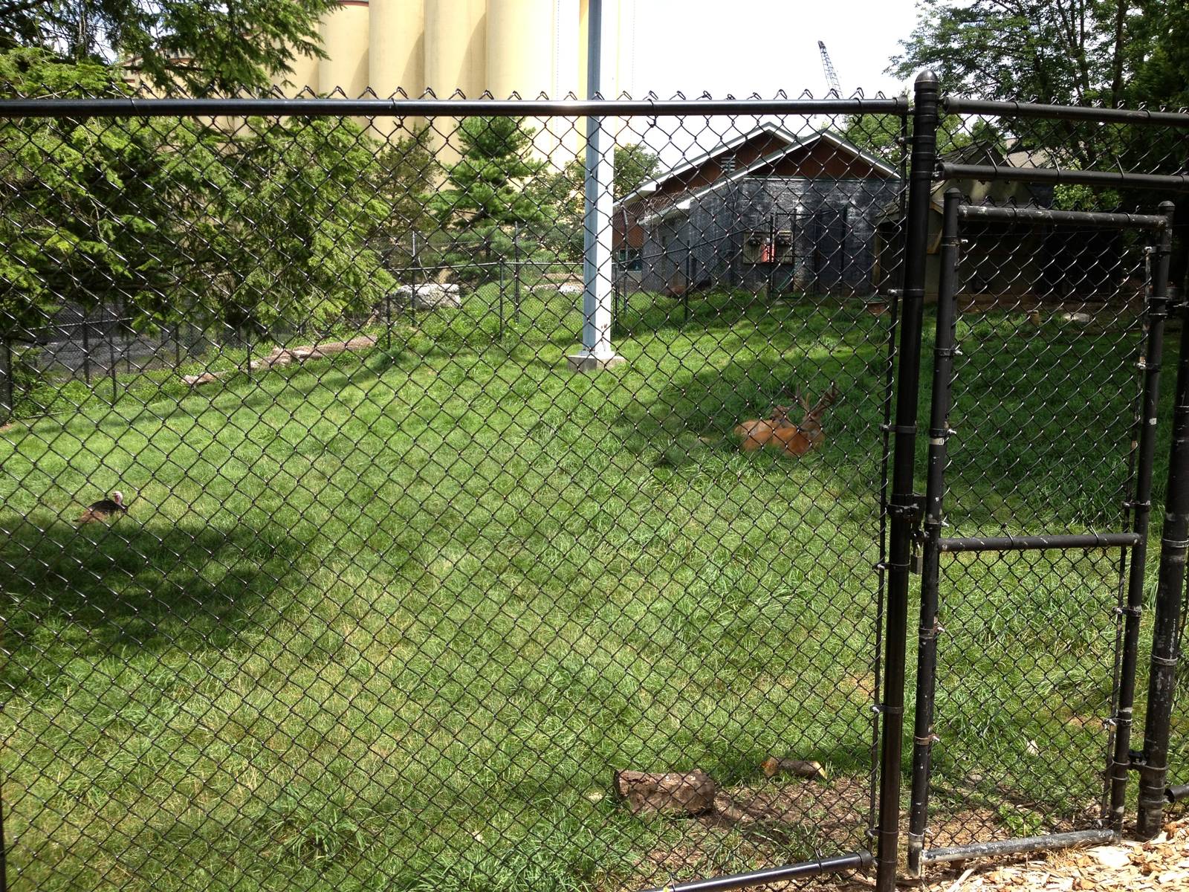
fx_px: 1202
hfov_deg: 52.6
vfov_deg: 40.7
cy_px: 446
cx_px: 594
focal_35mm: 35
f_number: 2.4
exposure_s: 1/849
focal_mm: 4.28
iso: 50
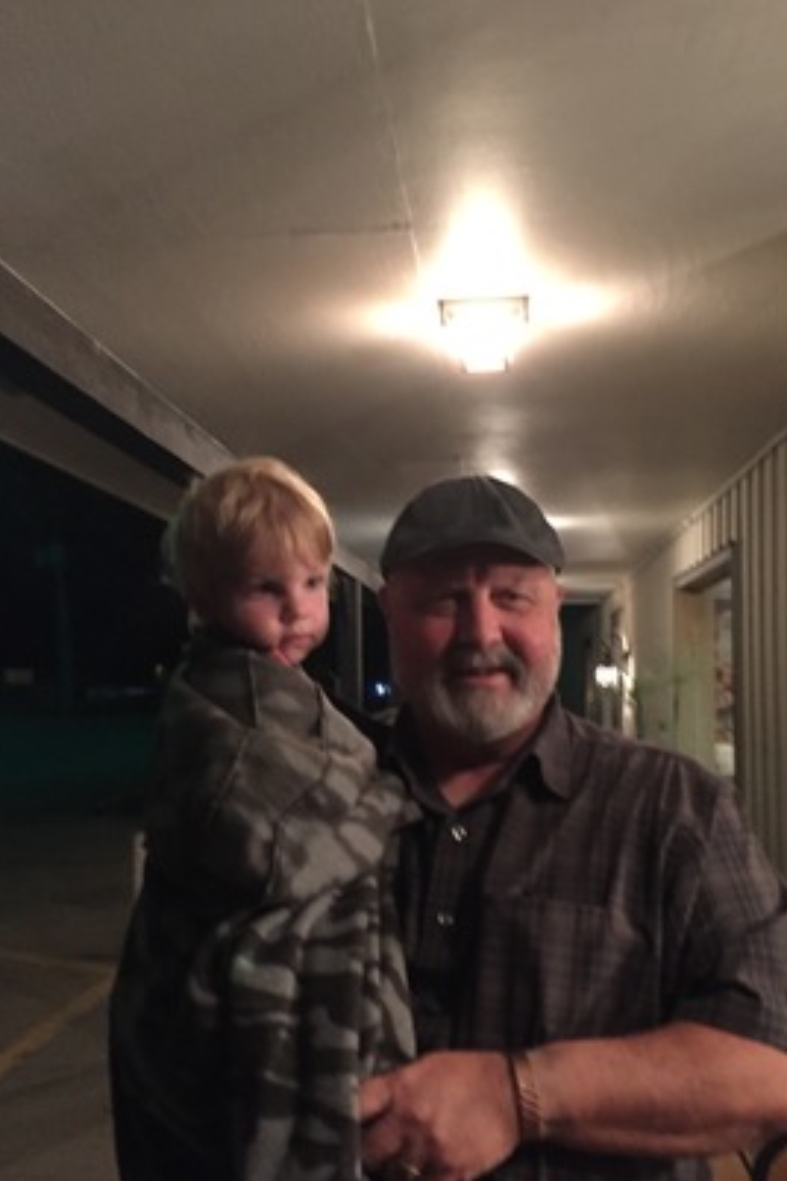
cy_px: 658
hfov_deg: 36.9
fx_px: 1180
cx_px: 367
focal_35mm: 36
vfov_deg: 53.0
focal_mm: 4.15
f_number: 2.2
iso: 500
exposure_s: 1/15
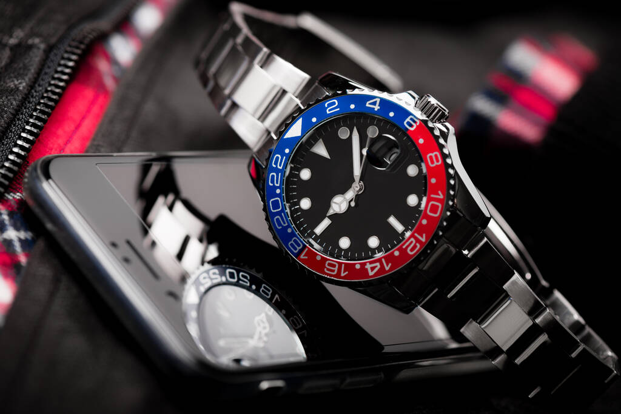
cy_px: 207
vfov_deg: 13.0
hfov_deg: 19.5
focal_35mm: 105
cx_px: 310
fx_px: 1811
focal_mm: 105
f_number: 6.3
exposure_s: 1/200
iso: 200
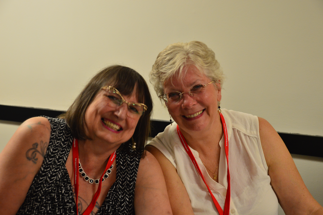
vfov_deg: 23.7
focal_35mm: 57
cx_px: 162
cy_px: 108
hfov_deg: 35.1
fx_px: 511
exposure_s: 1/20
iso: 800
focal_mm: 38
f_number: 4.5
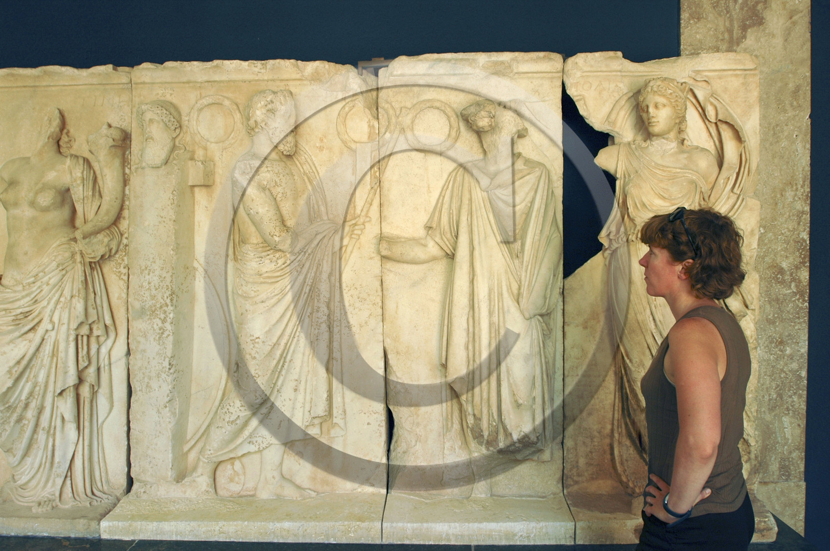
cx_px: 415
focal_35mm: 26
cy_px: 276
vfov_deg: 50.3
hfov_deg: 70.5
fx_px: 587
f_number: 4
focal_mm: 17
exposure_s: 1/60
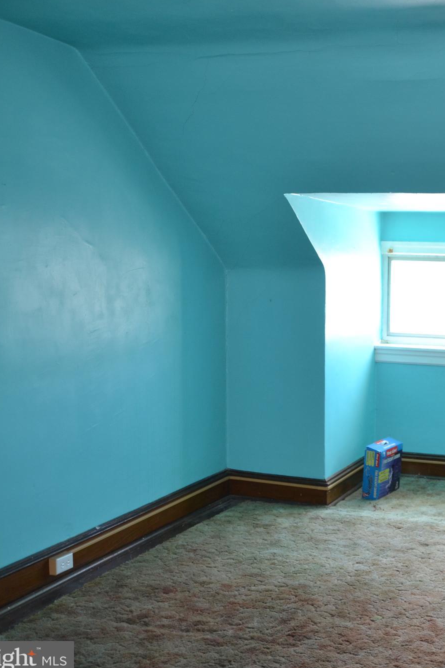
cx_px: 475
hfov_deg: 27.1
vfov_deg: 42.8
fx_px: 853
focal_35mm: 46
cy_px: 336
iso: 400
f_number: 4
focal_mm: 20
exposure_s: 1/80
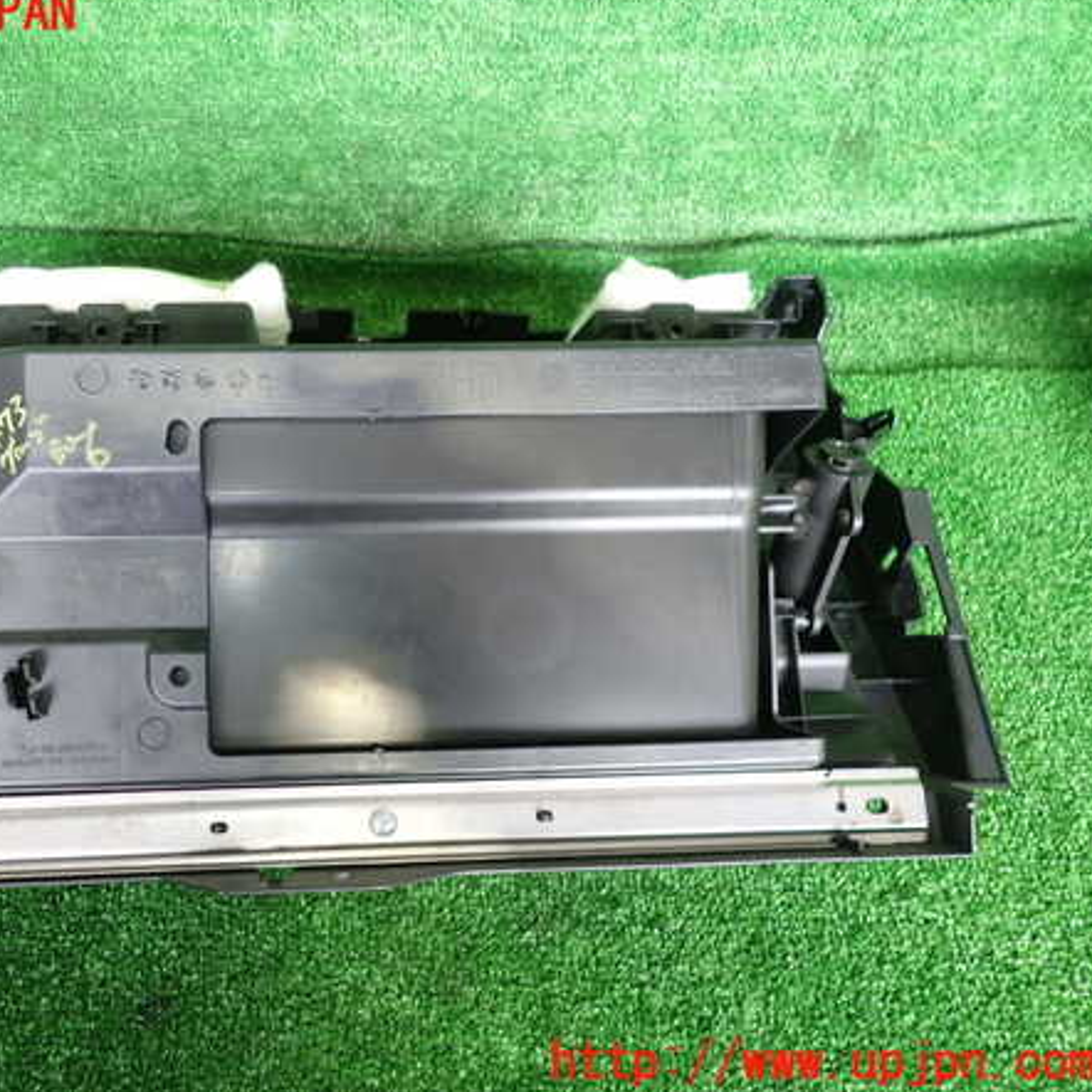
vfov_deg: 54.0
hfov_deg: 53.0
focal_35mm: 30
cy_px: 539
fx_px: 1071
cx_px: 368
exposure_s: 1/50
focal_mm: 4.5
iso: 200
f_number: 2
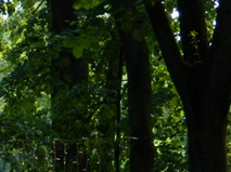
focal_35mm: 496
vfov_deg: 3.0
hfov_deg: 4.0
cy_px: 198
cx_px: -93
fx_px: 3304
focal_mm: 18.6
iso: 220
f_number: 4.5
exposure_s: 1/60
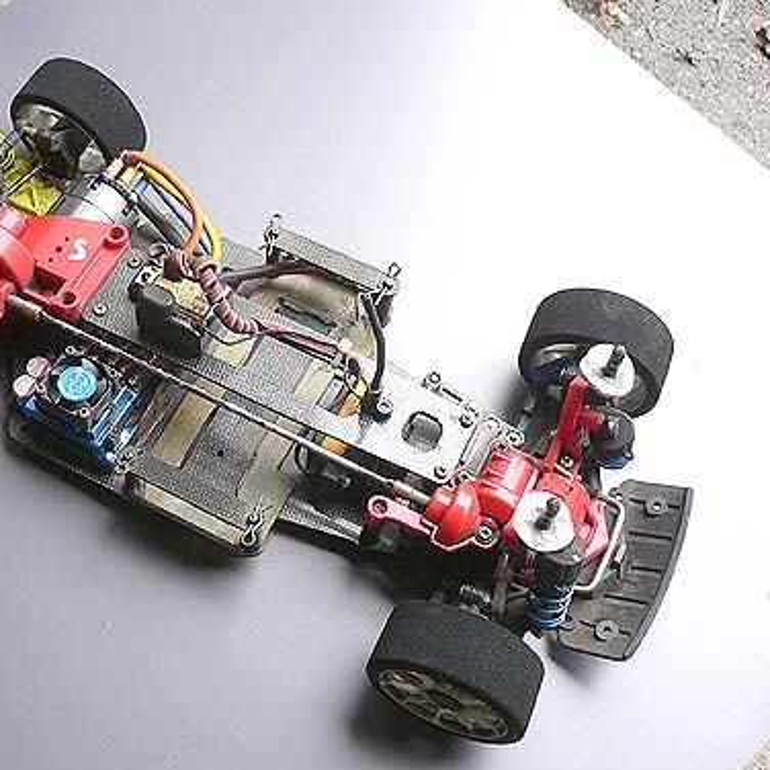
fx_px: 1057
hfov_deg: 39.6
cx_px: 260
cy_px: 390
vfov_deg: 40.0
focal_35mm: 42
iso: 80
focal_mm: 5.8
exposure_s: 1/100
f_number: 2.8
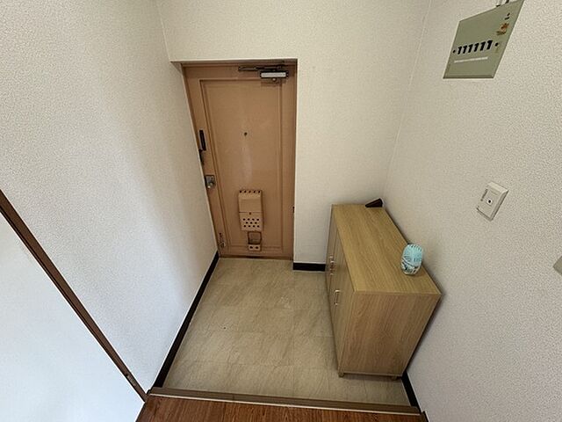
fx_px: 227
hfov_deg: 102.1
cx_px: 281
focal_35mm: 14
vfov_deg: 85.7
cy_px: 211
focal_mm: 2.22
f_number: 2.2
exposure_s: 1/99
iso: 200
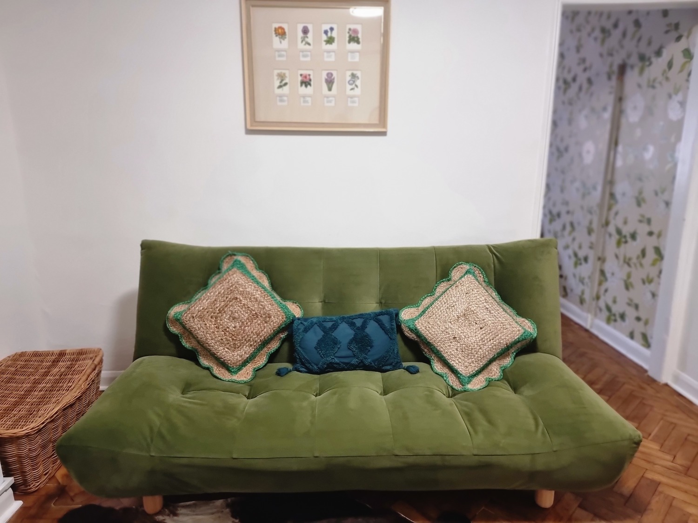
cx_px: 349
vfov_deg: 56.8
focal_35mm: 24
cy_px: 262
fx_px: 484
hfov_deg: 71.6
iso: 250
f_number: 1.8
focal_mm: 6.7
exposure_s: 1/50
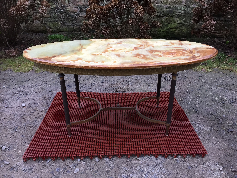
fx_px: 199
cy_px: 89
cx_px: 118
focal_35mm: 29
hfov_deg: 61.7
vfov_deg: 48.2
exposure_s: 1/33
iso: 50
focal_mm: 4.15
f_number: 2.2
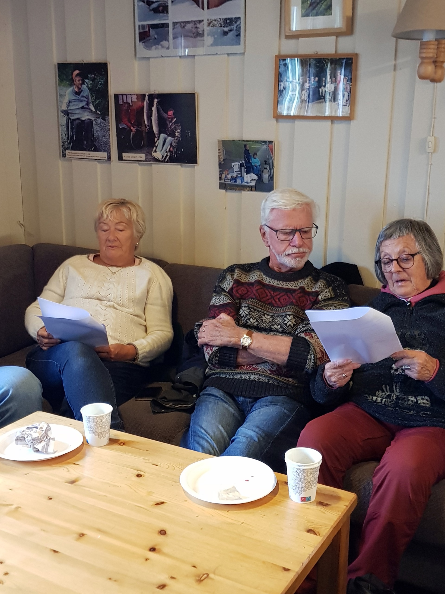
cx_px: 222
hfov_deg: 53.1
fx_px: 446
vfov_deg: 67.3
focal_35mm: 26
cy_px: 297
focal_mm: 4.2
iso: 200
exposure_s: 1/20
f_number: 1.7
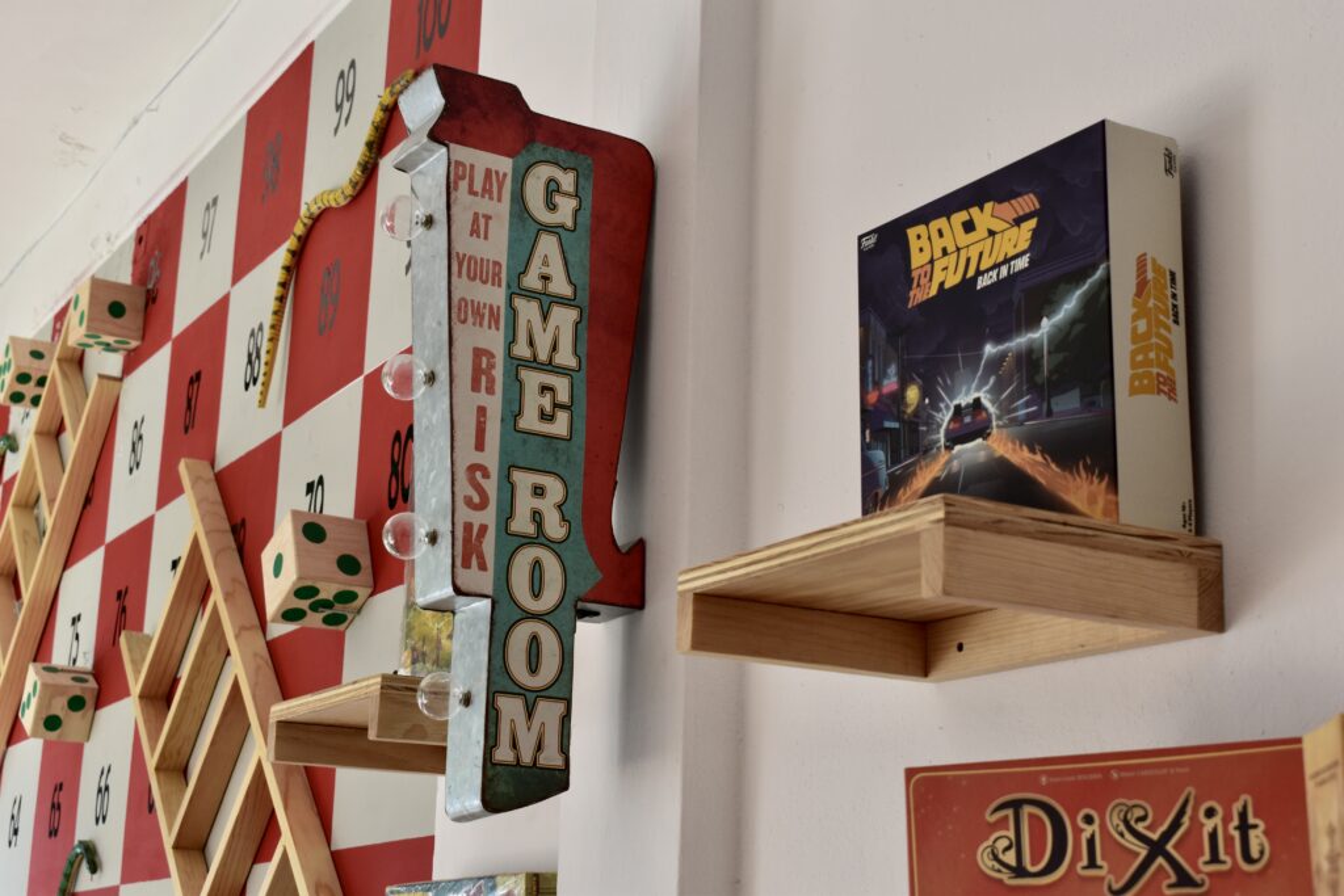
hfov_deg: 36.9
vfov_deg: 25.1
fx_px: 2016
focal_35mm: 54
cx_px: 672
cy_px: 448
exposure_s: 1/80
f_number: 8
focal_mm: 36
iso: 400
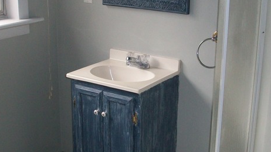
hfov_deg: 33.8
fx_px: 446
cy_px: 55
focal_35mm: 62
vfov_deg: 19.4
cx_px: 122
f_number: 2.8
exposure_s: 1/80
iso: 120
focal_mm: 5.7
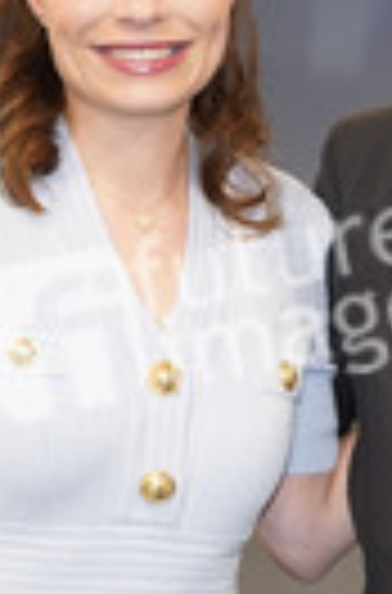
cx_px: 338
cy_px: 540
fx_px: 2403
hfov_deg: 9.3
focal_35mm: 146
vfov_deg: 14.0
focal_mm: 48
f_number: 5.6
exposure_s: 1/160
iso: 2000
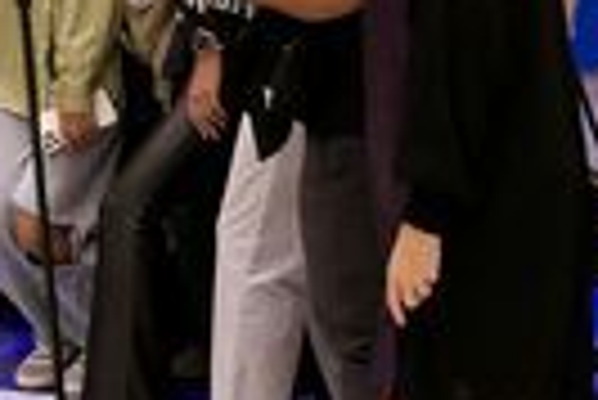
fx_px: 2694
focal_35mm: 162
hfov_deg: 12.6
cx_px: 504
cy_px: -58
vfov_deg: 8.4
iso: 500
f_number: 2.8
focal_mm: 13.3
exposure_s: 1/80
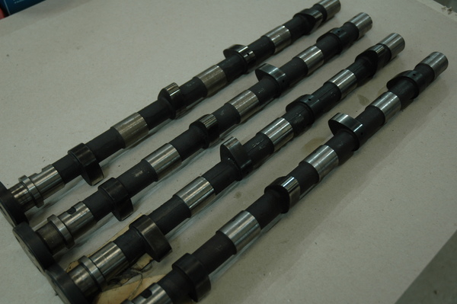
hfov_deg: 48.0
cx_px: 228
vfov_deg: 33.0
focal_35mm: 40
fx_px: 514
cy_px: 152
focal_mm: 27
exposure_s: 1/30
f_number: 3.8
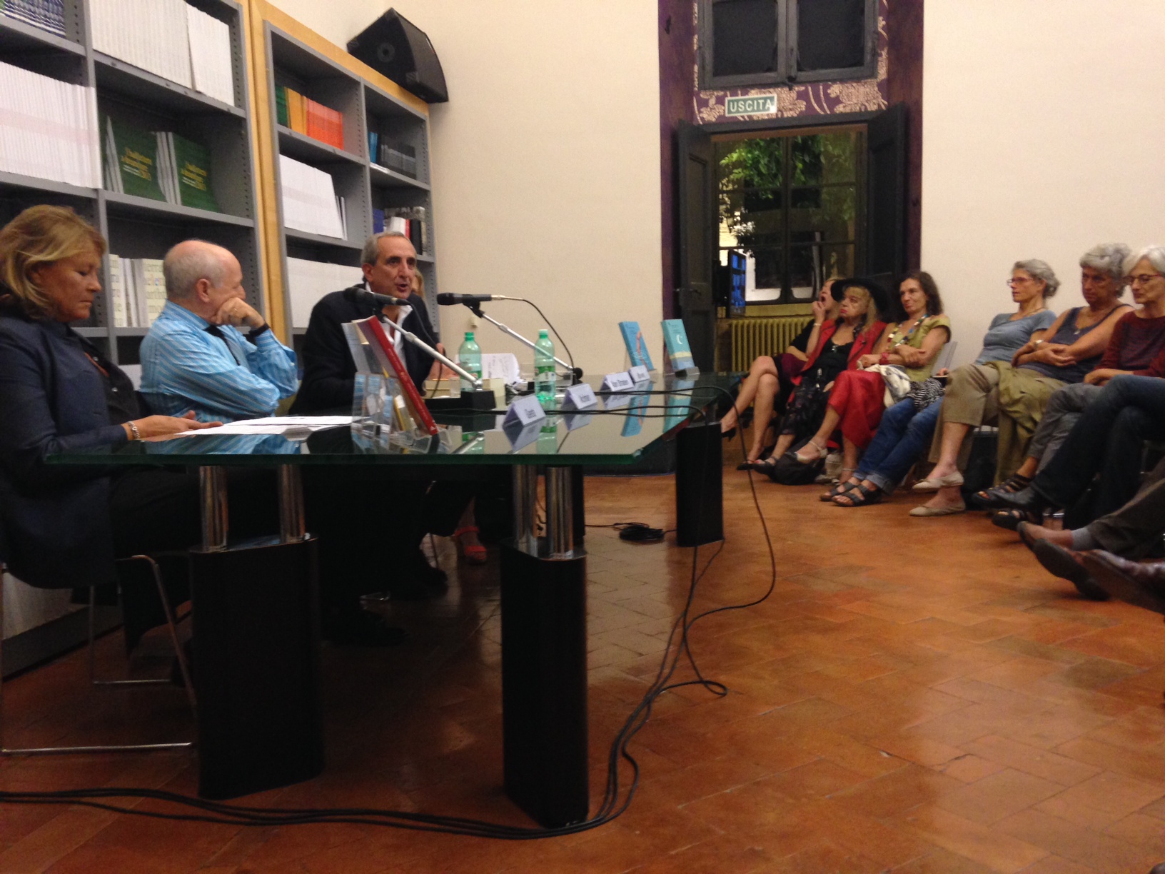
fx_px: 1111
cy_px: 437
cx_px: 582
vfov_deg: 42.9
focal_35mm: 33
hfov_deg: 55.4
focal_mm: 4.12
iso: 200
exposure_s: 1/20
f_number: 2.4
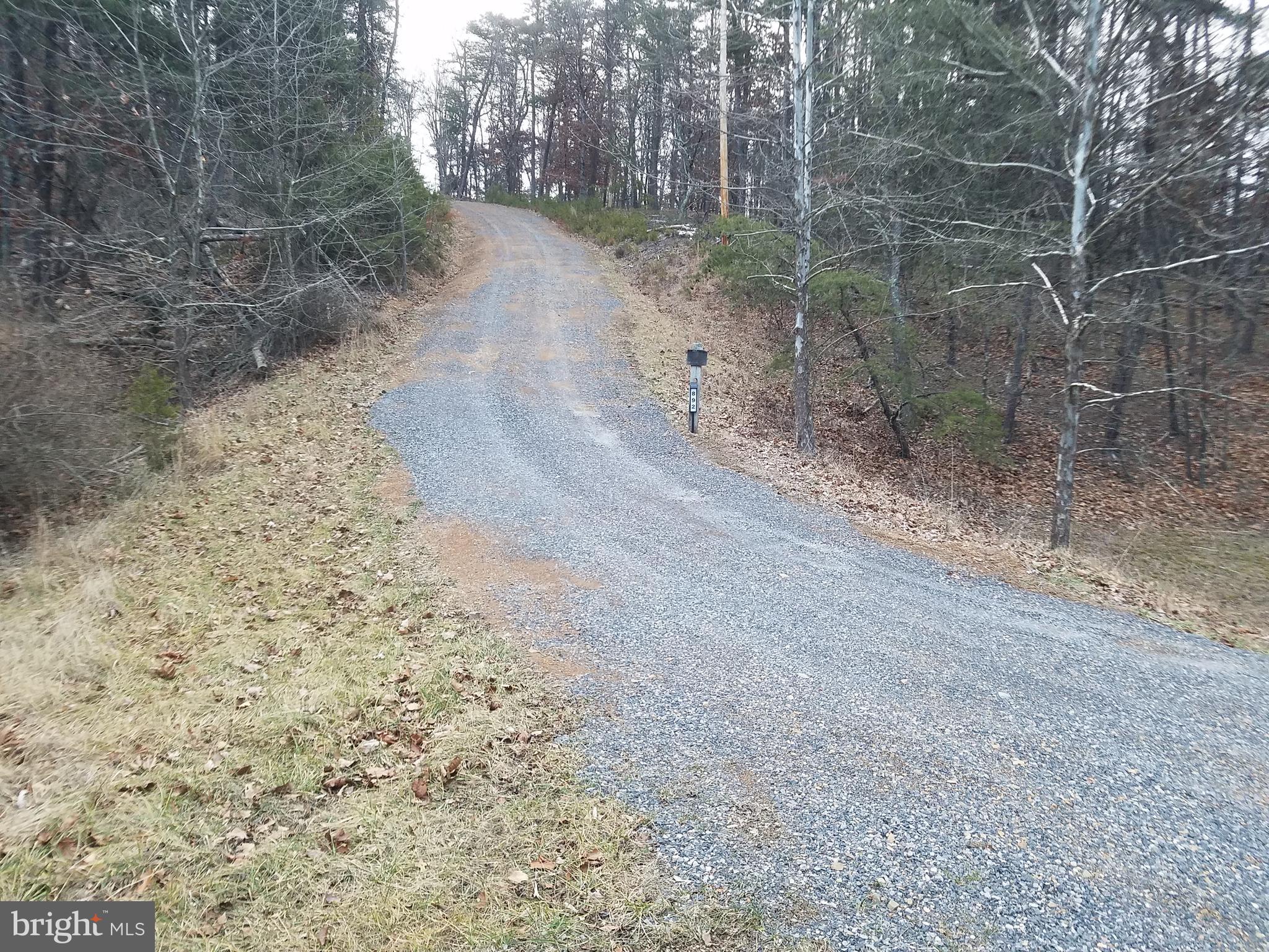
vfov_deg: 53.1
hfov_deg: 67.3
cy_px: 476
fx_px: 953
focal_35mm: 26
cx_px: 634
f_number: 1.7
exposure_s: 1/30
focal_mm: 4.2
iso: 160
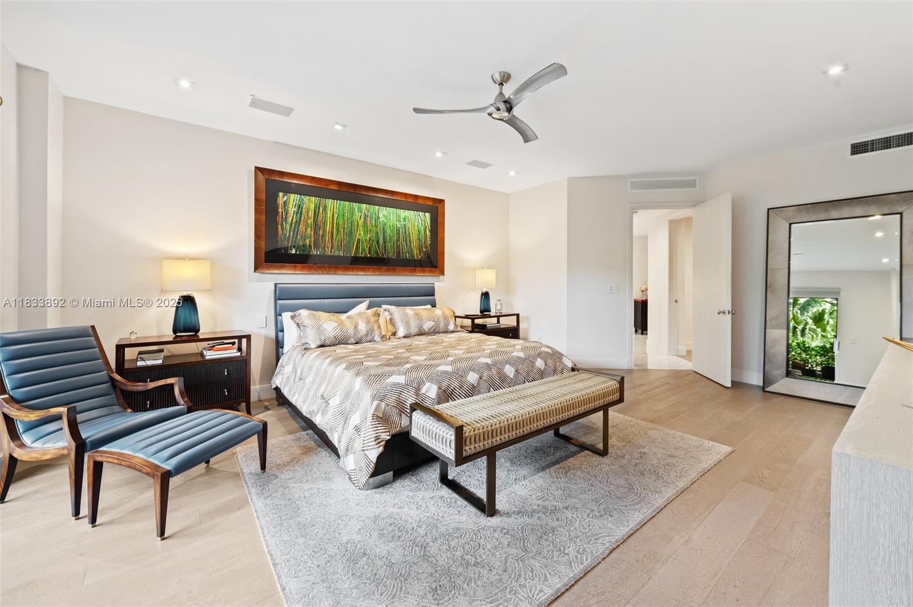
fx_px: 355
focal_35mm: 14
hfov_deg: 104.3
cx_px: 456
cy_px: 304
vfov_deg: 81.1
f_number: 8
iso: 200
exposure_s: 1/1.25
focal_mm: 14
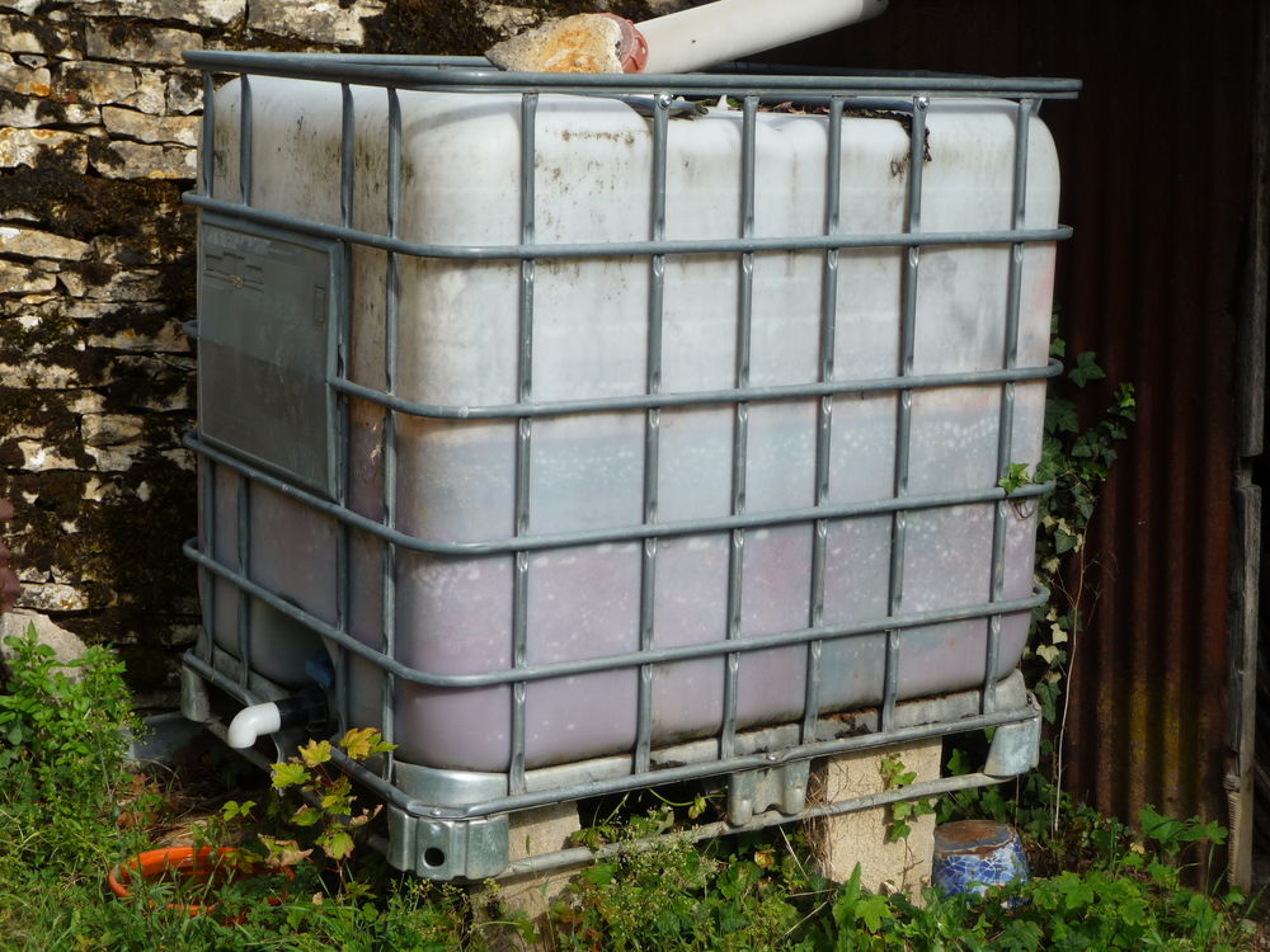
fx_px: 2275
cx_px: 635
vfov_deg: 23.7
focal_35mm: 62
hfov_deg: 31.2
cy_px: 476
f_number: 4.5
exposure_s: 1/400
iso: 100
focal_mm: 10.5
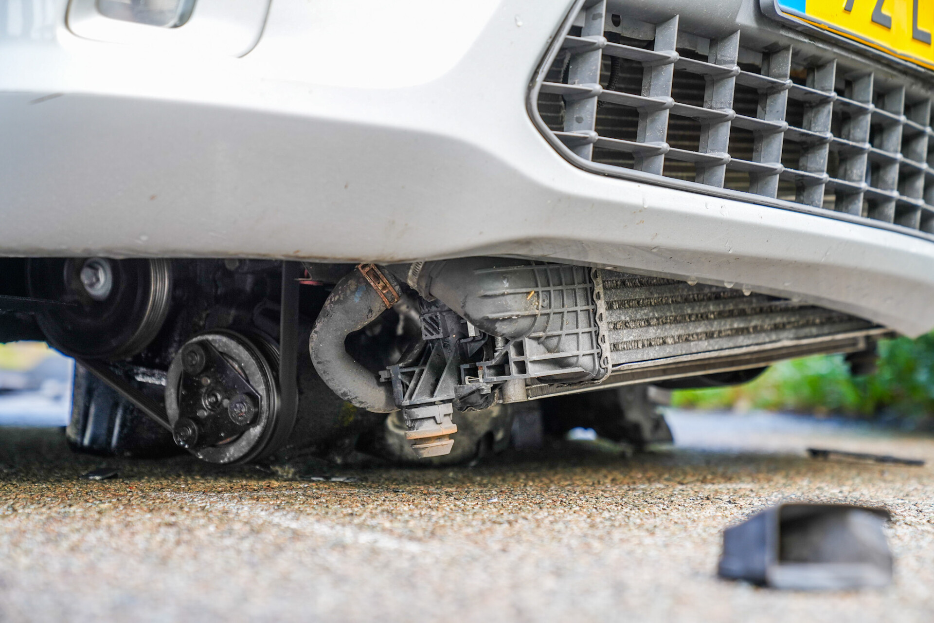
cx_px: 467
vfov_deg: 19.5
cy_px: 312
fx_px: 1816
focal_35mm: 70
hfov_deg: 28.8
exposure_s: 1/160
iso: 250
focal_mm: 70
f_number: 3.5
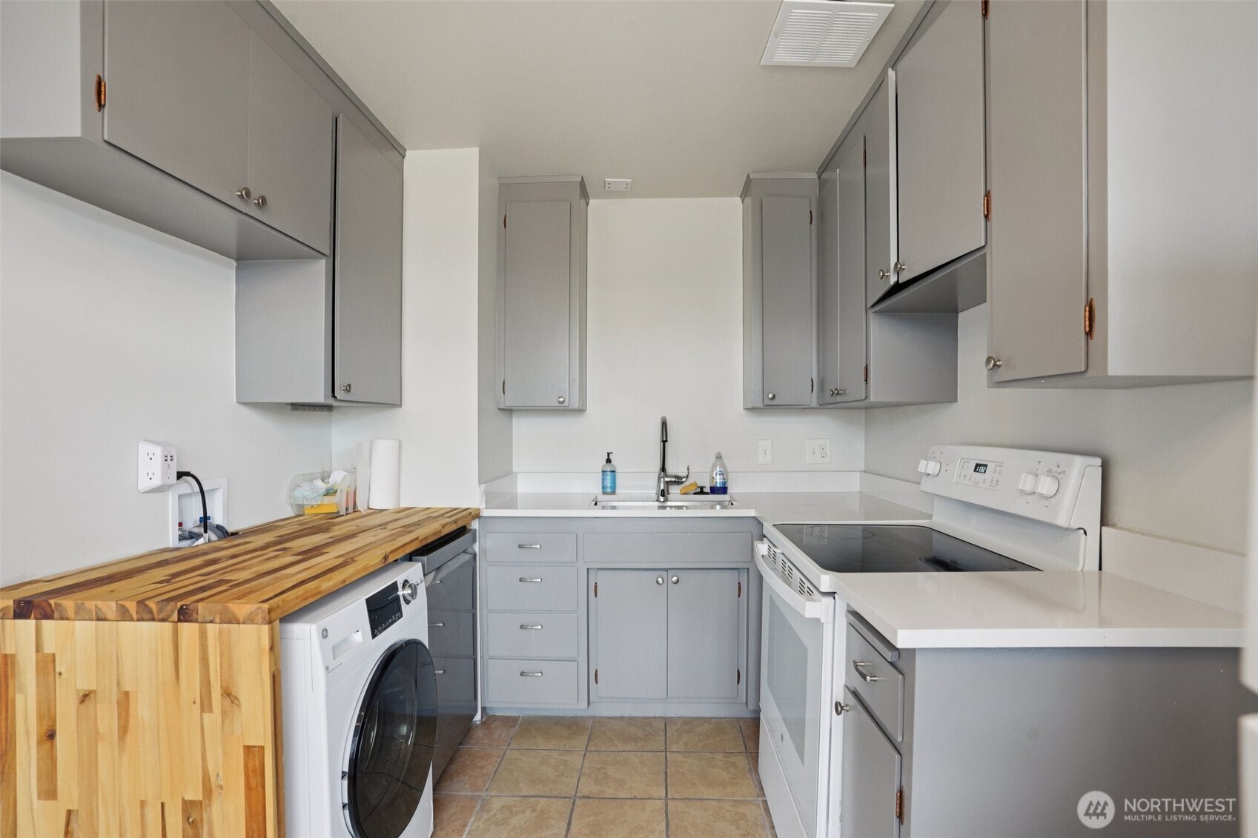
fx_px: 594
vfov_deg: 70.4
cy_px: 419
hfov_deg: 93.3
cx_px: 629
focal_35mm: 17
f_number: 8
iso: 400
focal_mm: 17
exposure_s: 1/15
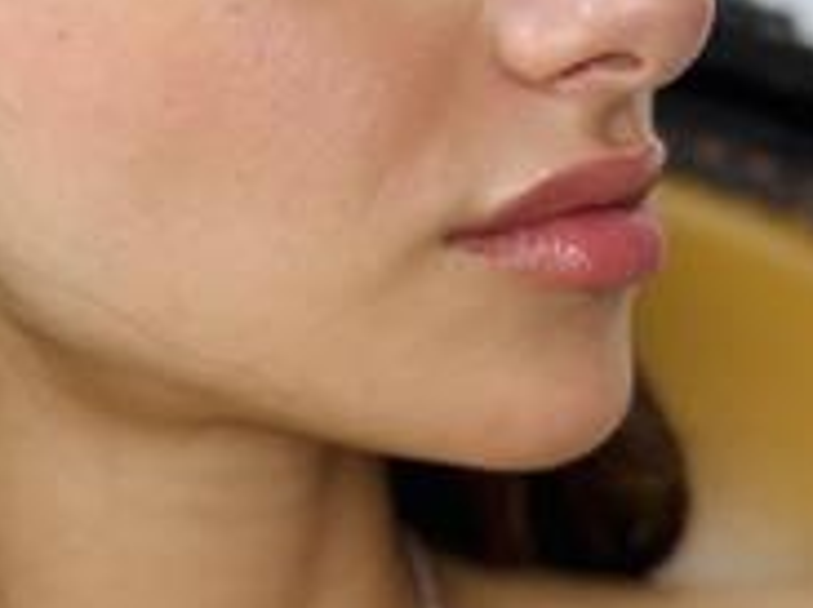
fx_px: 3286
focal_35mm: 140
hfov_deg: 14.0
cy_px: 1027
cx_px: 733
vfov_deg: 10.1
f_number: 1.78
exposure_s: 1/87
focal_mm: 6.76
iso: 100
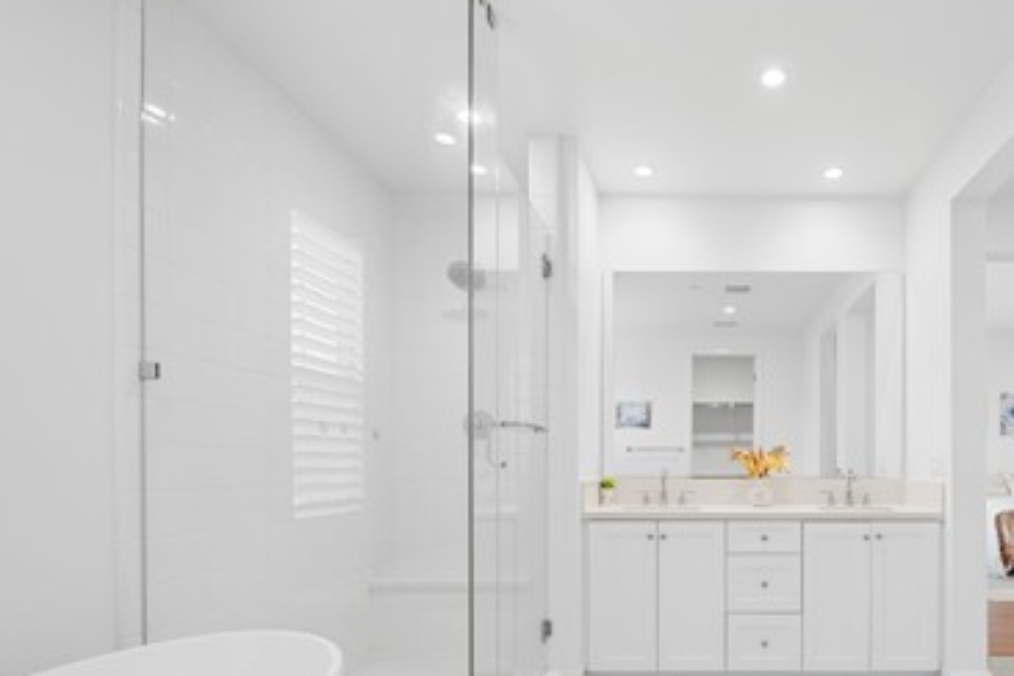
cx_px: 709
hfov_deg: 77.4
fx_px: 591
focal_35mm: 21
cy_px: 467
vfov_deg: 57.8
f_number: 4.5
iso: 200
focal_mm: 12
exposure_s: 1/15
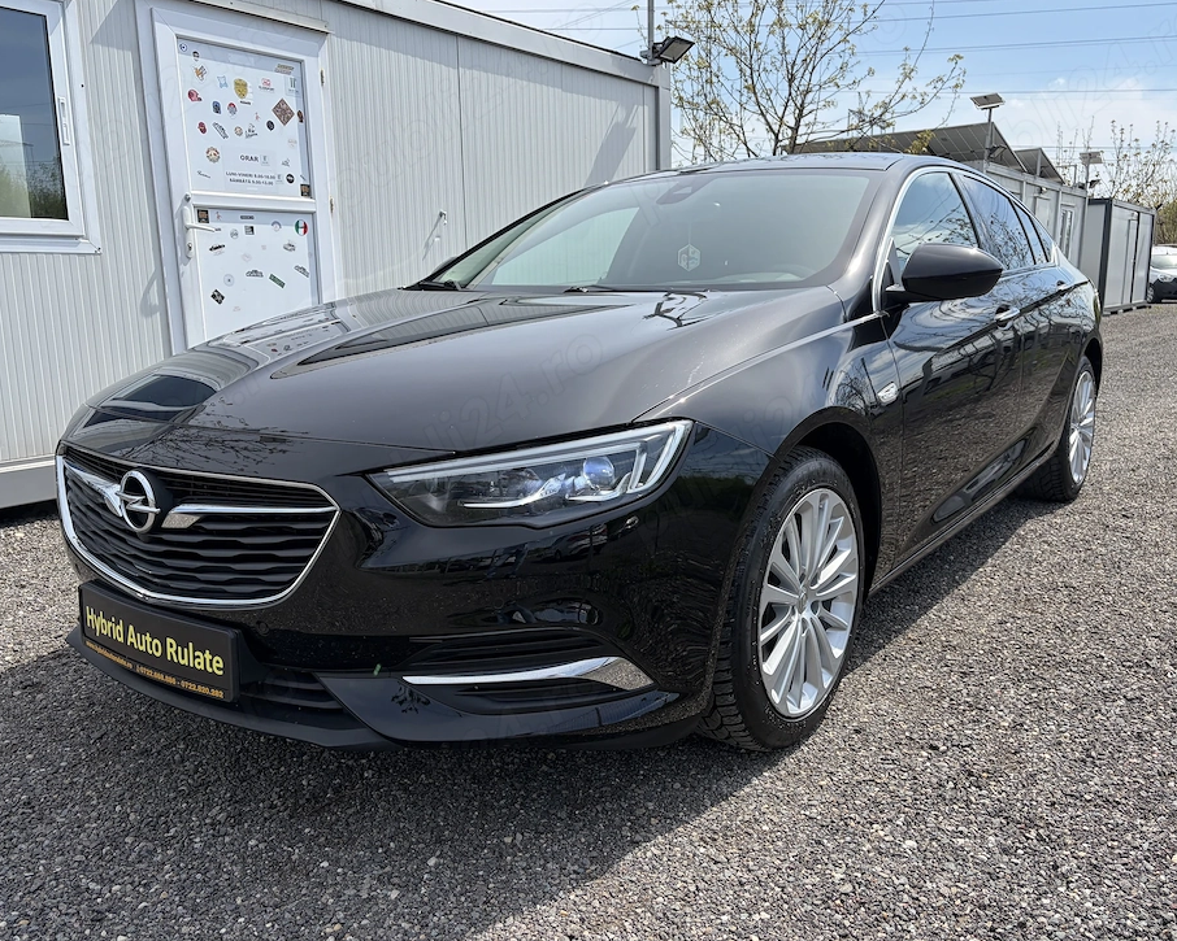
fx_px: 975
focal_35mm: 28
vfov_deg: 51.5
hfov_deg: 62.2
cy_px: 461
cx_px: 614
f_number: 1.6
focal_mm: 5.96
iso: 50
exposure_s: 1/2364
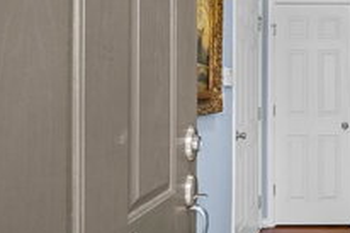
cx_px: 331
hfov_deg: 47.4
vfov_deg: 37.7
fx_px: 340
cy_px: 94
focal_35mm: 35
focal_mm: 10
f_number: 8
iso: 400
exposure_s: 1.5
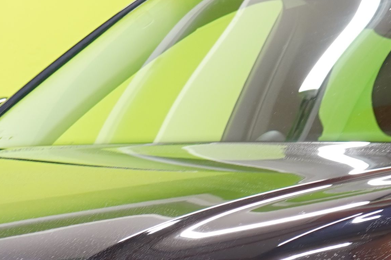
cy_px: 330
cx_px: 352
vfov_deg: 5.1
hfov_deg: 7.6
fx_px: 2931
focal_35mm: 270
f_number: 5
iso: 400
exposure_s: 1/20
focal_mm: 52
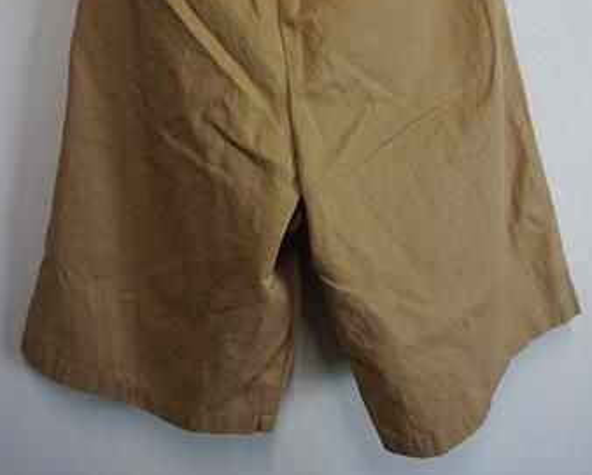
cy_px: 77
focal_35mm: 35
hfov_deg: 51.5
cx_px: 292
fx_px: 614
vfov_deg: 40.1
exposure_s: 1/160
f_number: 3.5
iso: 2500
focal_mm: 16
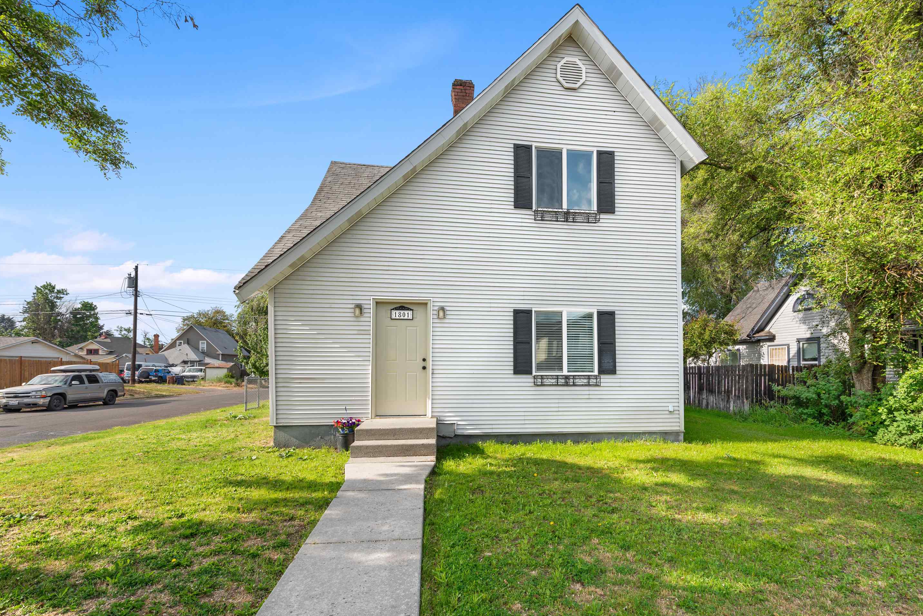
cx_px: 474
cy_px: 318
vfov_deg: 77.3
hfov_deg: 100.4
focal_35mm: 15
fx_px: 385
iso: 100
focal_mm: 14
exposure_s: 1/80
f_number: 8
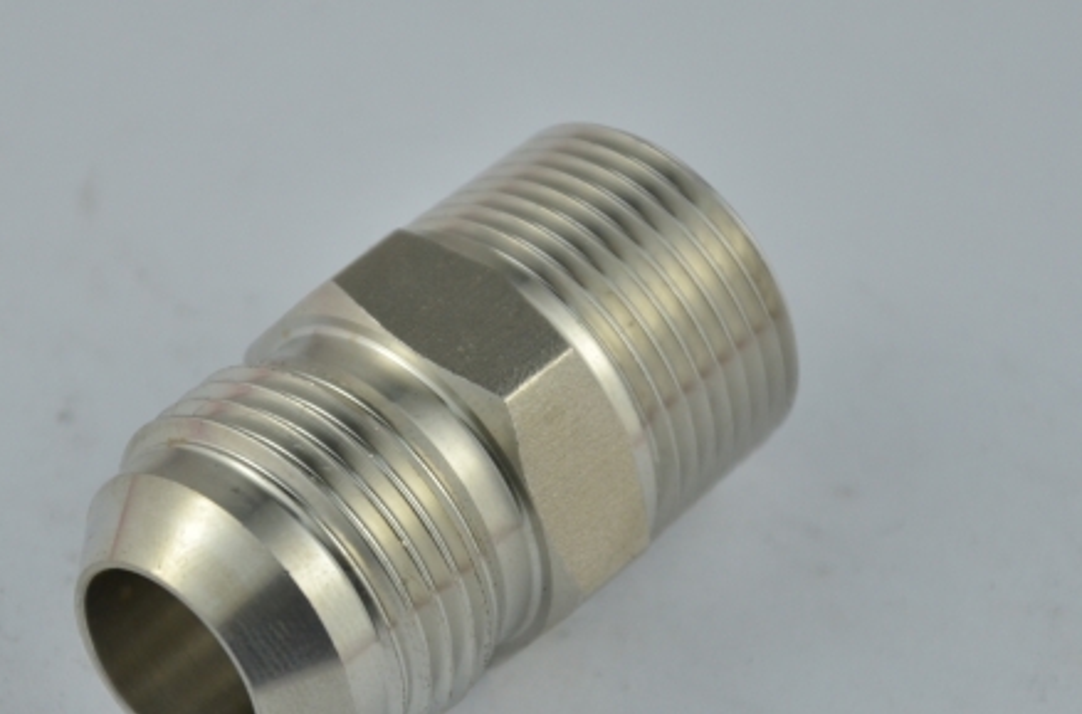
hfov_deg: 7.2
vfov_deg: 4.7
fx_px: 8625
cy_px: 443
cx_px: 484
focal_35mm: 288
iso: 800
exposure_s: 1/640
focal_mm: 105
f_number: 5.6
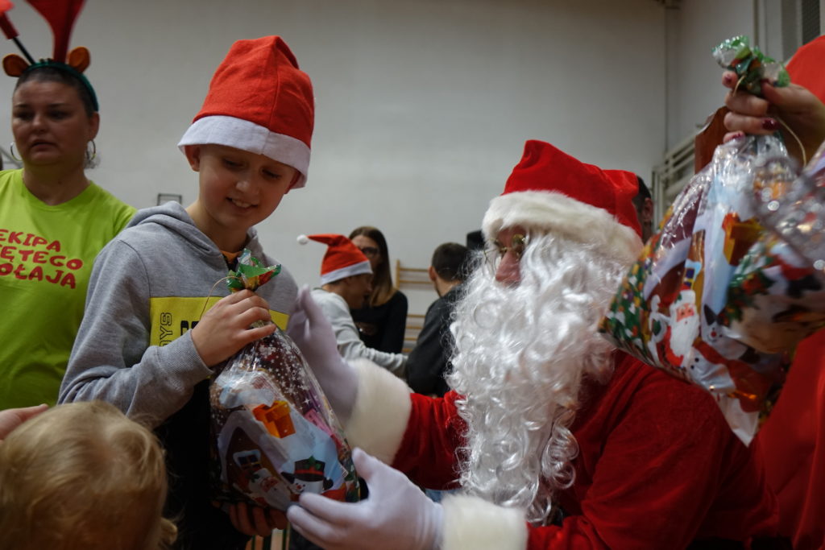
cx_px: 412
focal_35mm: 46
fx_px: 1054
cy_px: 275
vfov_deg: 29.3
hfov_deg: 42.7
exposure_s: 1/50
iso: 500
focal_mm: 16.76
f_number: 2.8
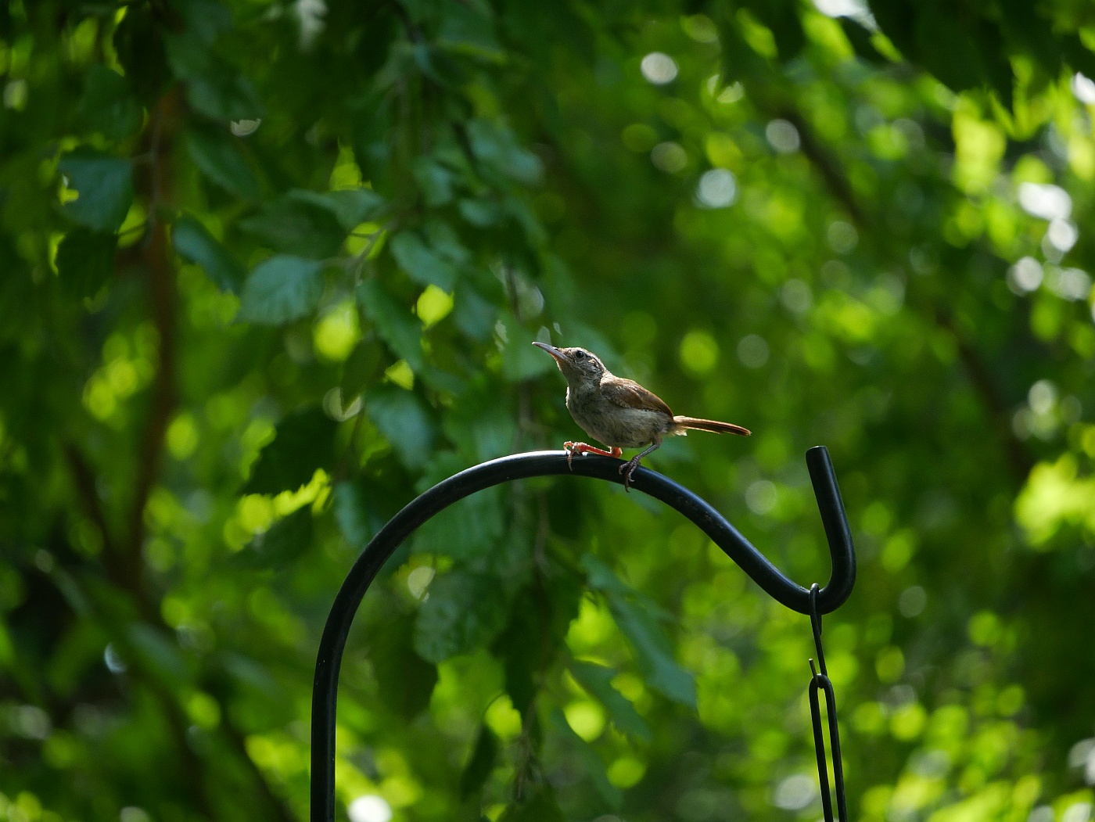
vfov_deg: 5.0
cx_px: 548
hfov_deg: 6.6
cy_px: 411
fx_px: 9493
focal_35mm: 300
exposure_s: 1/250
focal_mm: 150
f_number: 5.6
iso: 800
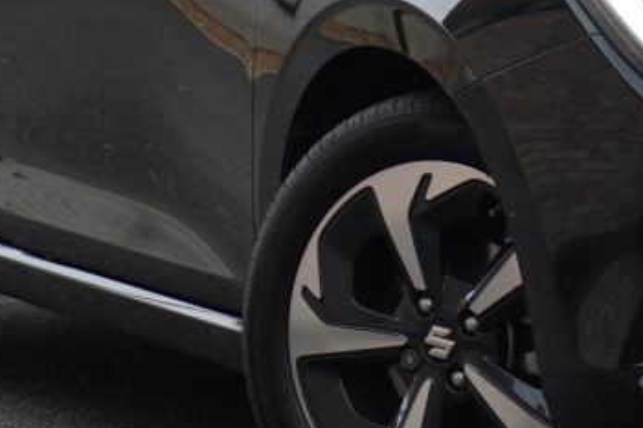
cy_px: -84
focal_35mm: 247
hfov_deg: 8.3
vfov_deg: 5.5
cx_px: 751
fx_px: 4409
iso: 250
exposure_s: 1/160
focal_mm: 36
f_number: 5.6
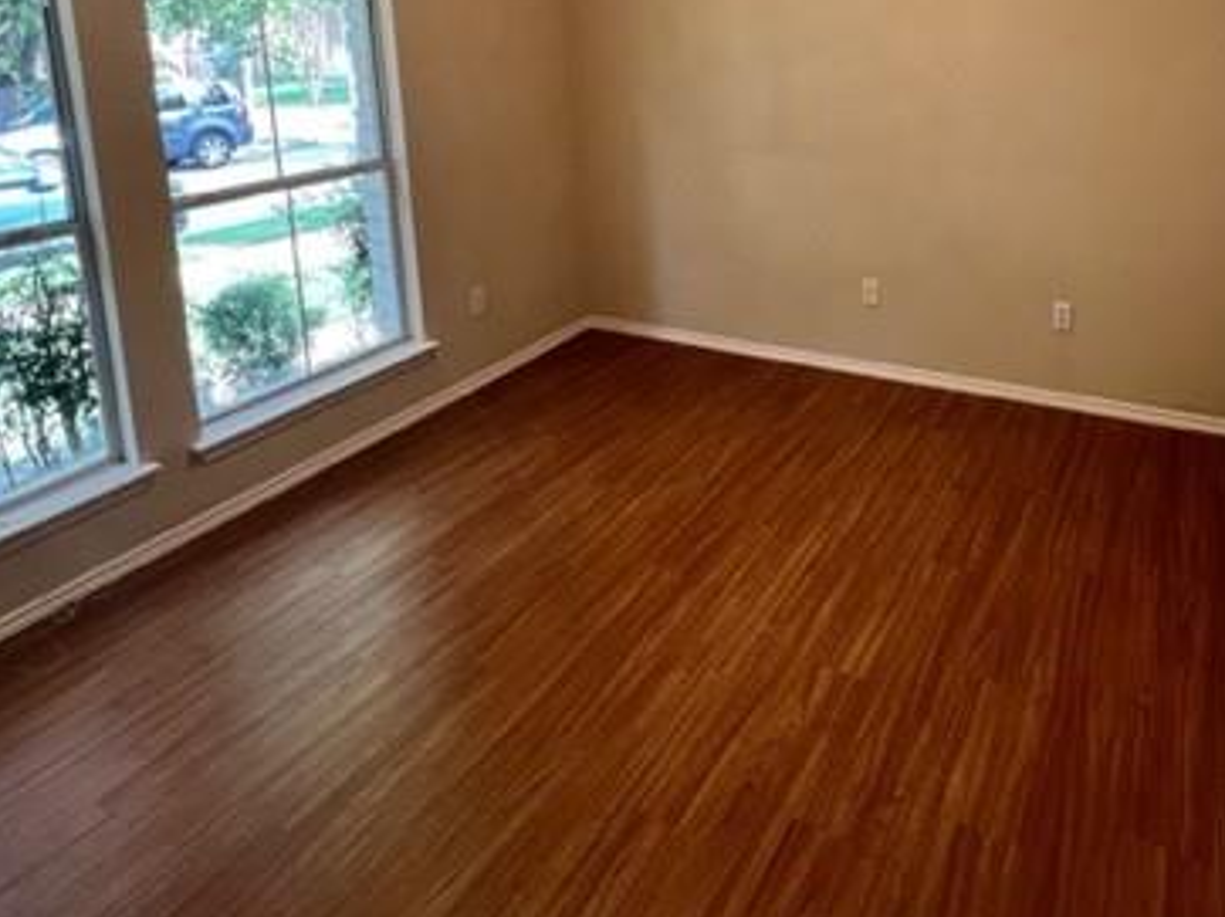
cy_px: 142
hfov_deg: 72.5
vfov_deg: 53.5
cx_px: 778
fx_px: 813
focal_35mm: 23
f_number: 1.8
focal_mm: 1.57
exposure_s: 1/120
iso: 125
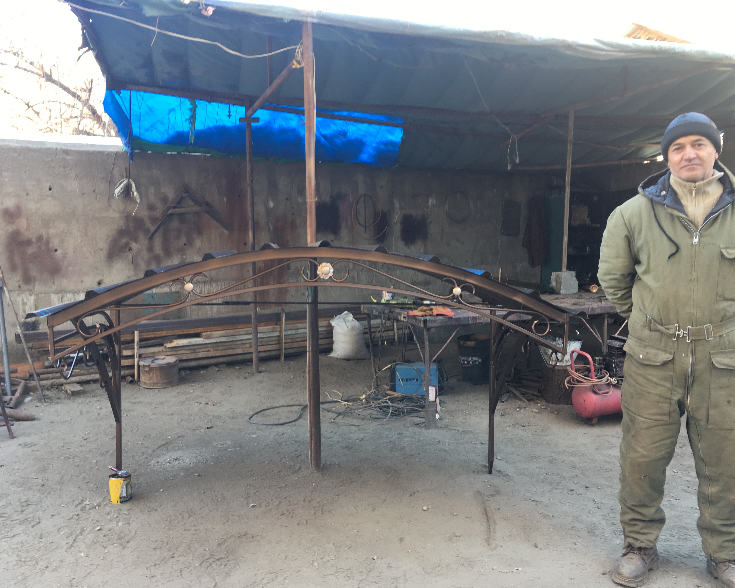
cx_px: 392
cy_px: 300
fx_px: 674
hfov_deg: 57.1
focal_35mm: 31
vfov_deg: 47.1
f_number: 2.2
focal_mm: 4.15
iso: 32
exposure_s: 1/50
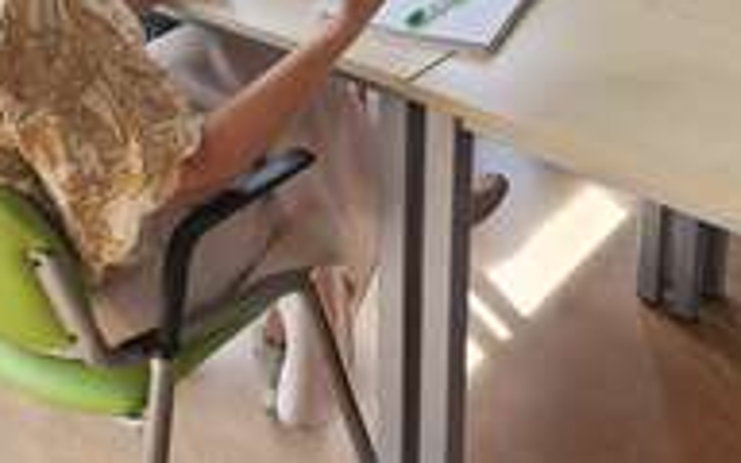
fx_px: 1232
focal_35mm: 61
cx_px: 452
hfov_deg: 33.4
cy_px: -181
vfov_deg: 19.2
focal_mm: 5.4
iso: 64
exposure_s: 1/180
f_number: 1.8
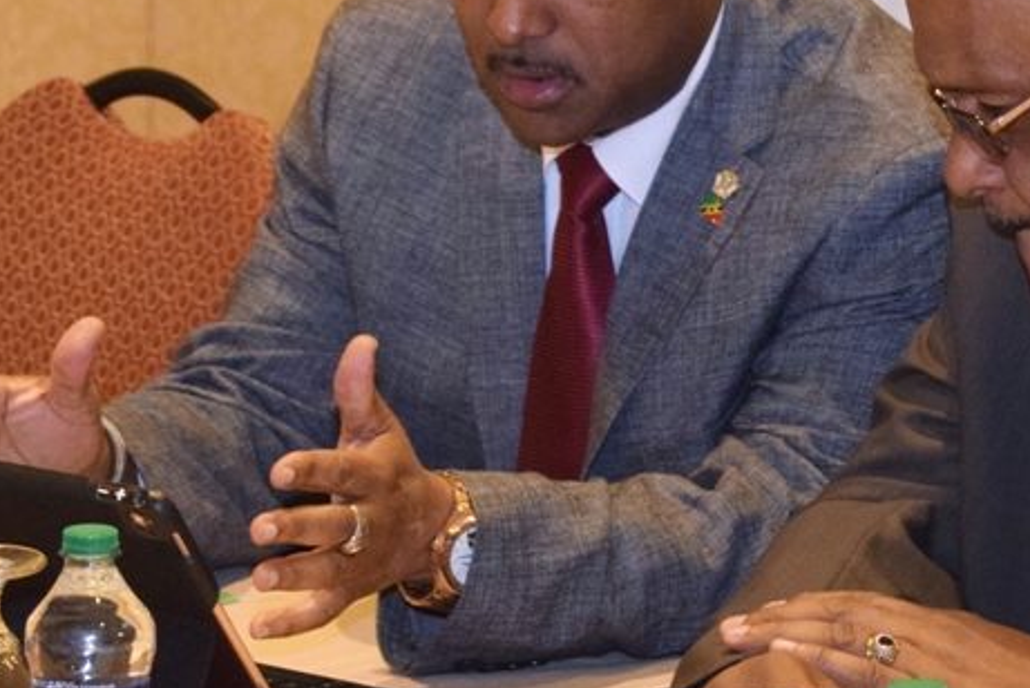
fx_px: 5242
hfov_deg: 11.2
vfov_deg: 7.5
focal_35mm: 183
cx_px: 822
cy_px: 155
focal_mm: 55
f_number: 5.6
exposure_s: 1/60
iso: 1600
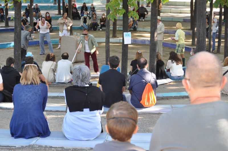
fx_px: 493
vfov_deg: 17.4
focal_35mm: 78
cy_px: 76
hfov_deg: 26.0
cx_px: 114
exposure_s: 1/40
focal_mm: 52
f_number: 8
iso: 400
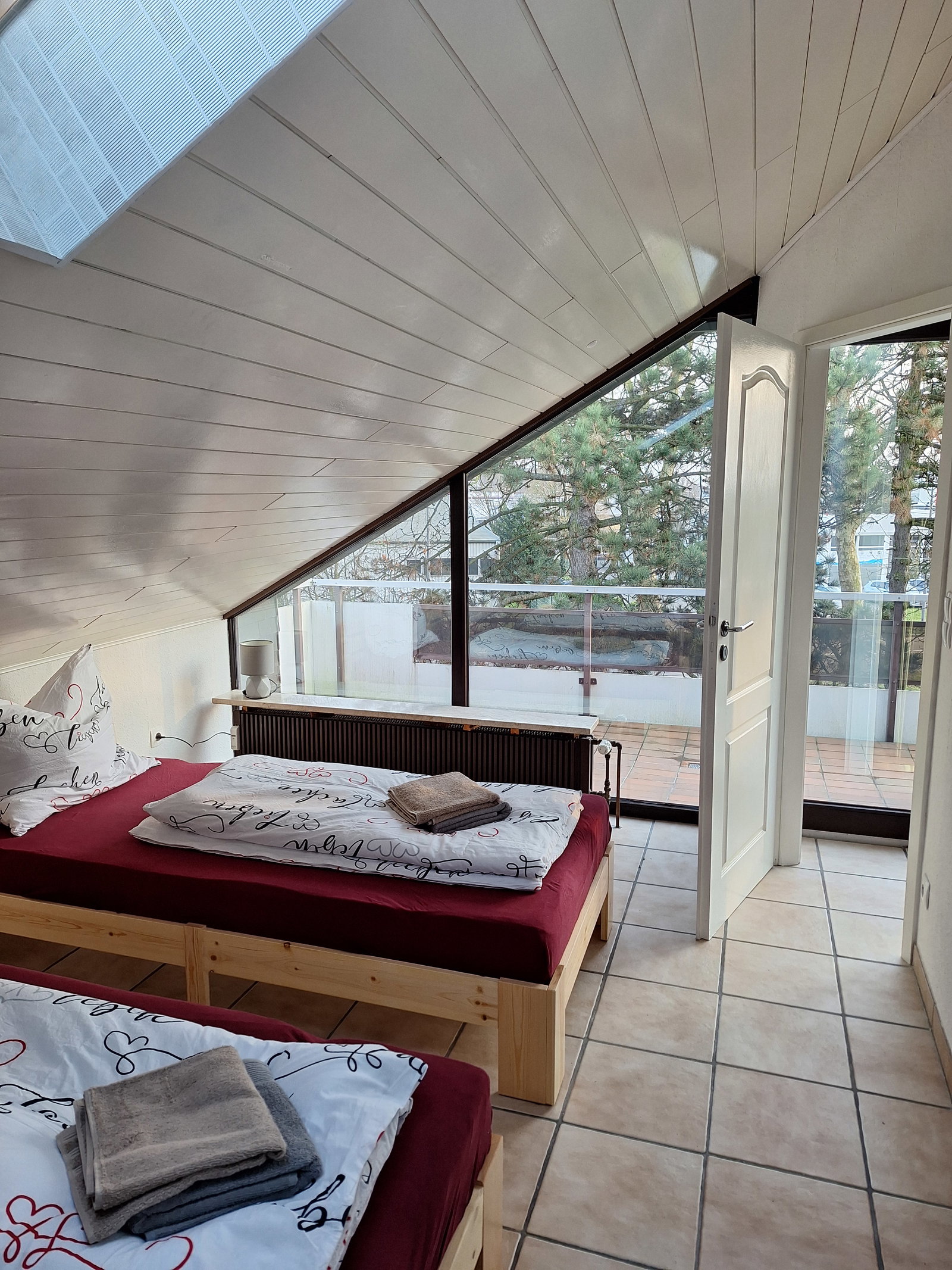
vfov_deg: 73.9
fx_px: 843
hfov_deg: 58.9
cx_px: 476
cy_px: 635
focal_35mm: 23
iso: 64
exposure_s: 1/40
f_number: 1.8
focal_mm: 5.54
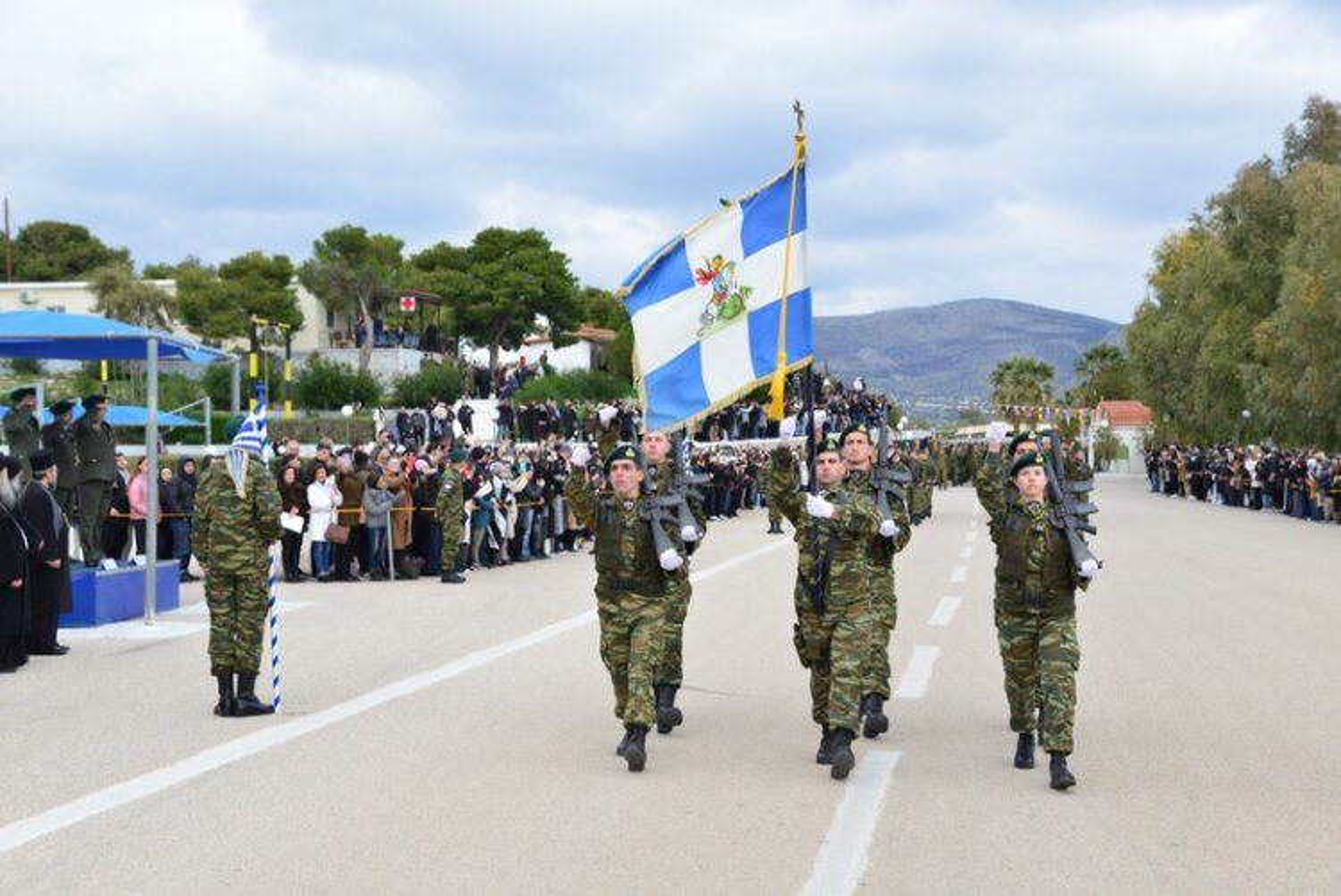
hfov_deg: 38.2
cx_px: 670
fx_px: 1938
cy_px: 448
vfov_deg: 26.0
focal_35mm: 52
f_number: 5.6
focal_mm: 52
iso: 250
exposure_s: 1/250
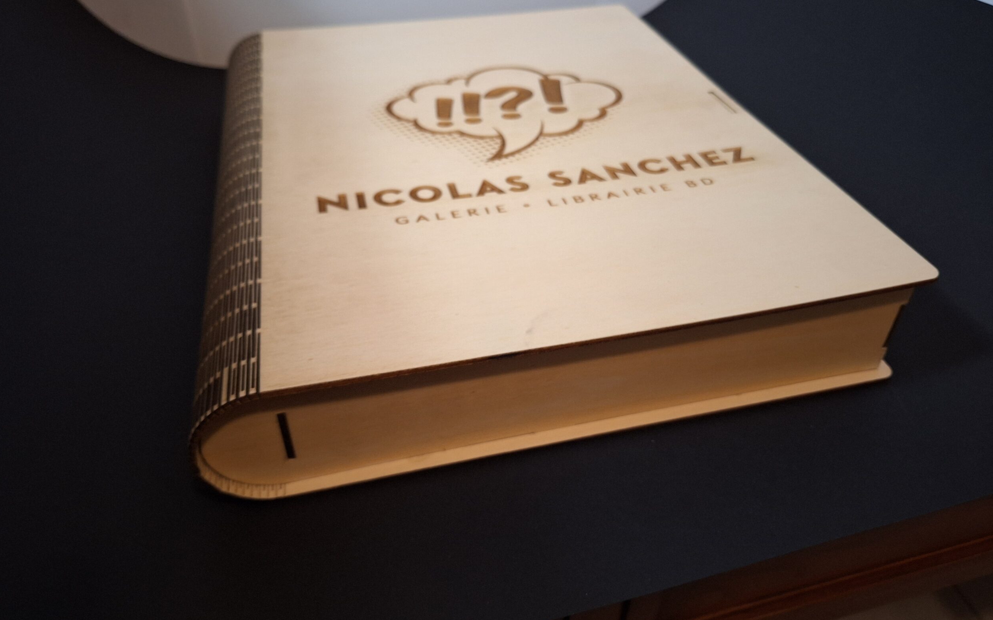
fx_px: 676
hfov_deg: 72.5
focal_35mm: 25
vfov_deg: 49.2
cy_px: 279
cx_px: 505
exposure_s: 1/33
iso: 320
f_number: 1.8
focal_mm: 5.54
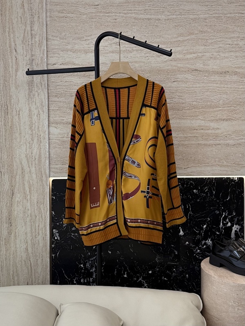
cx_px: 122
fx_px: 226
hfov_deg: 56.8
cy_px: 163
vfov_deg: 71.6
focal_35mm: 24
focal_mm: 6.76
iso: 64
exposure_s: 1/281
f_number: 1.78
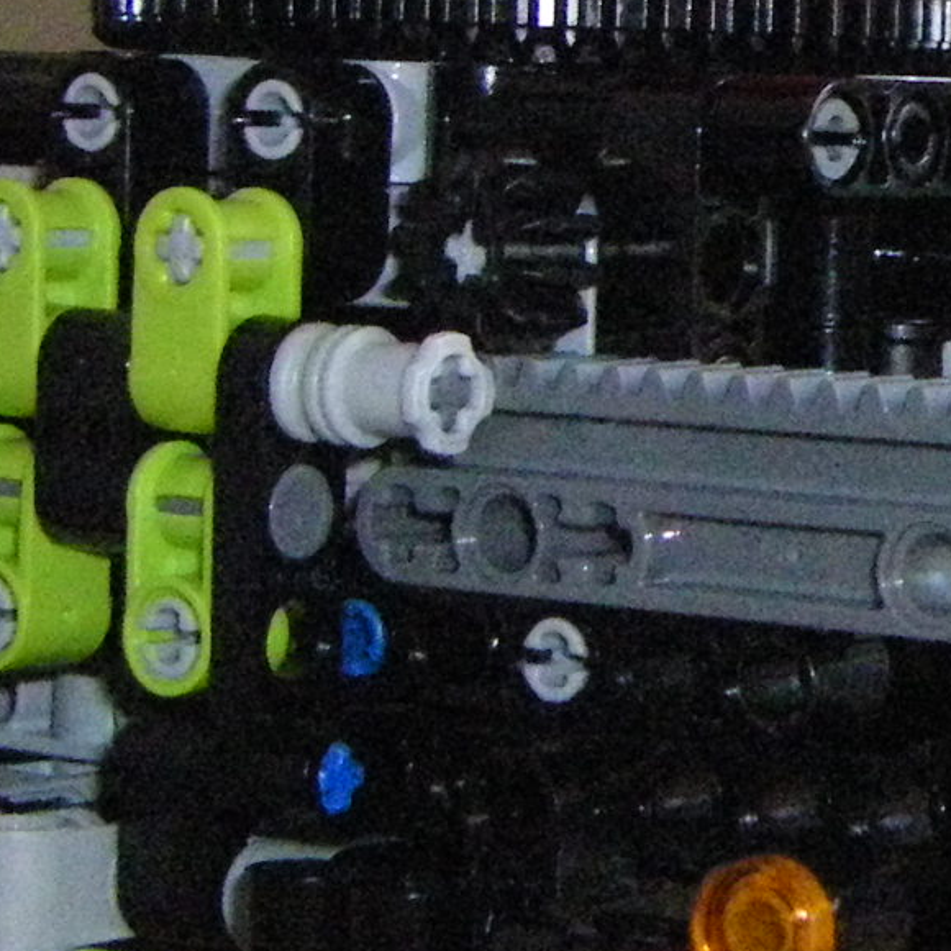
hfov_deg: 11.3
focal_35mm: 150
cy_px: 64
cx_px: 1353
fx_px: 4662
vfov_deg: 11.6
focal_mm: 6.3
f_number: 7
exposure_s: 1/50
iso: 800
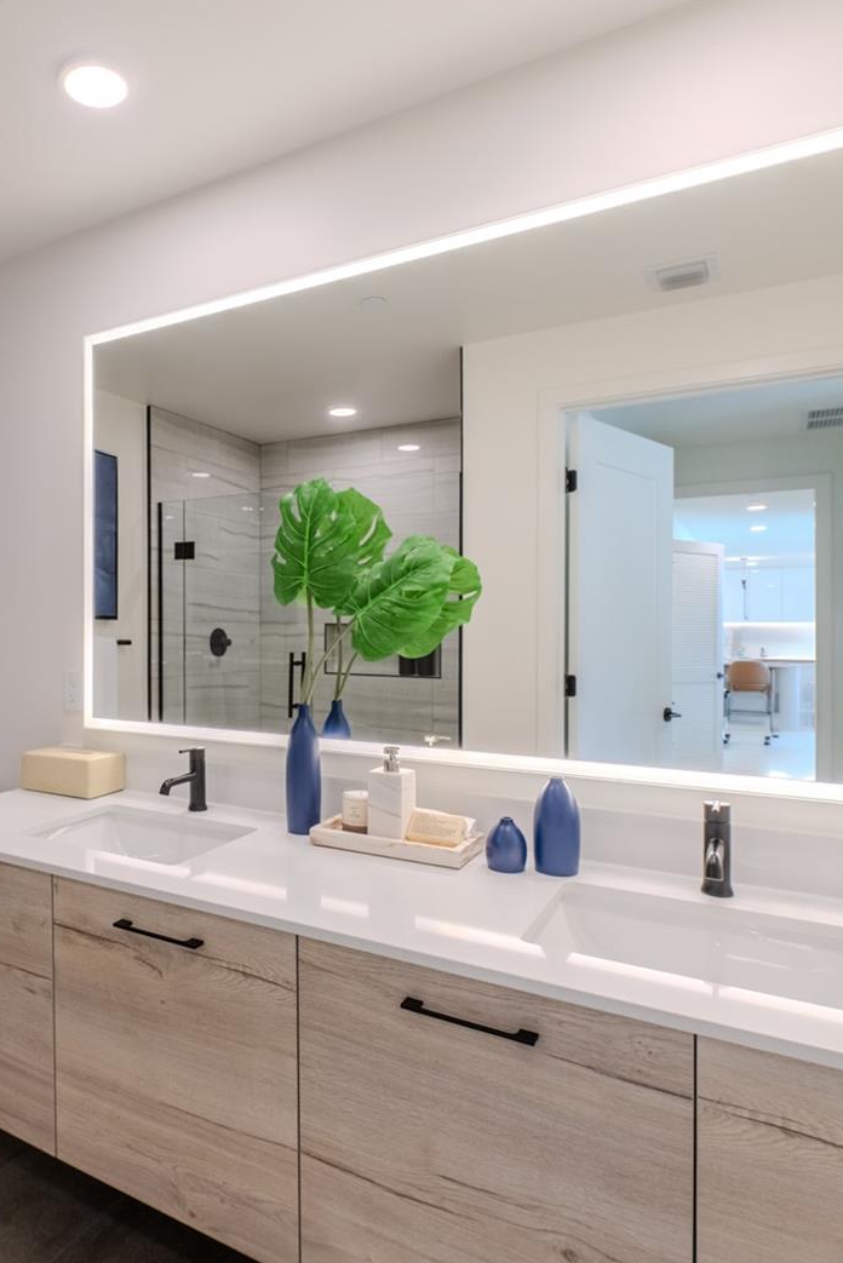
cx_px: 236
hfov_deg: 53.2
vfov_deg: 76.1
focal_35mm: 23
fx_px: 807
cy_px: 630
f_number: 9
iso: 400
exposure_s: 1/125
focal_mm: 15
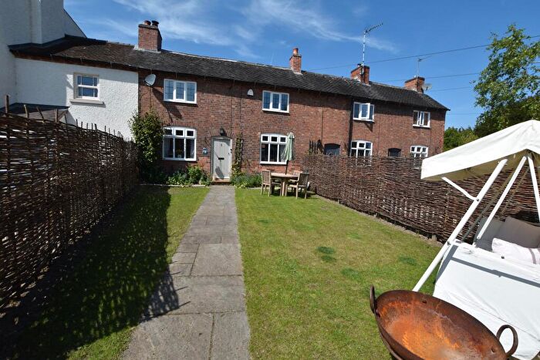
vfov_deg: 77.4
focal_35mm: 15
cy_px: 180
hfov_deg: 100.4
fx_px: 225
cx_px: 270
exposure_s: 1/250
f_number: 8
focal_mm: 10
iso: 100
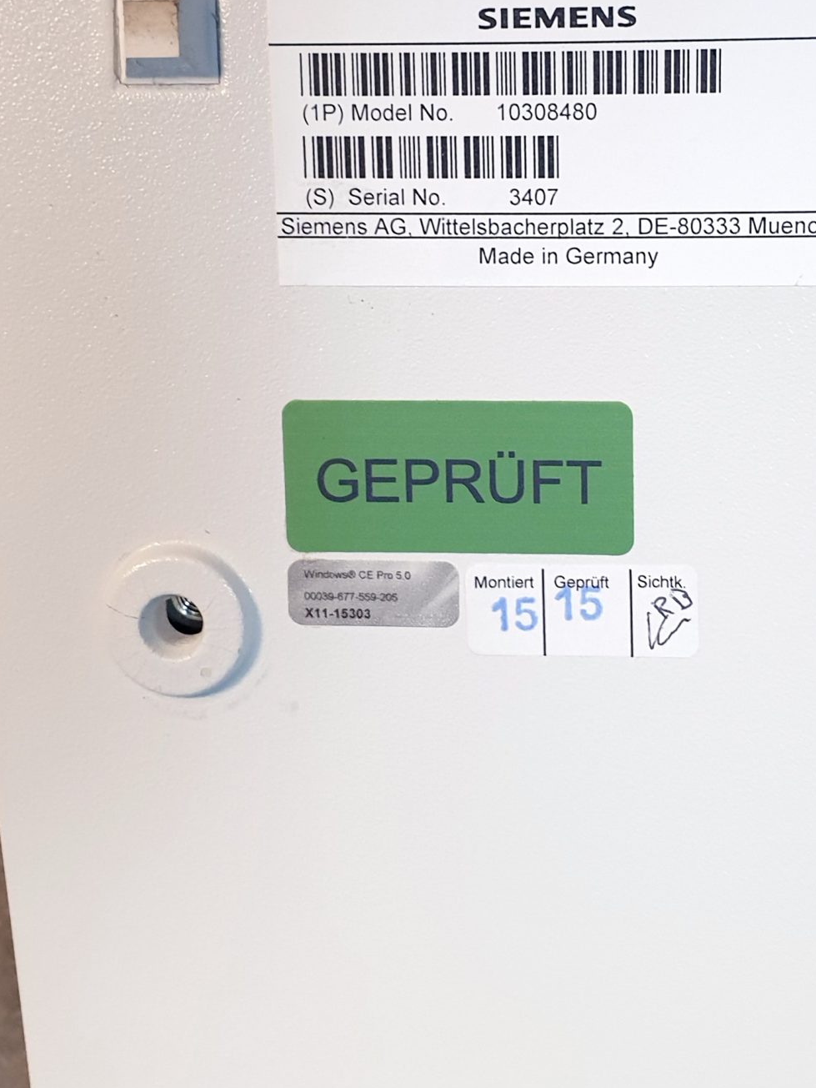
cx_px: 612
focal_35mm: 51
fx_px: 1603
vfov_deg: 37.1
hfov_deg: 28.2
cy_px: 370
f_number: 2.4
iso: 250
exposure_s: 1/50
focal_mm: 4.3
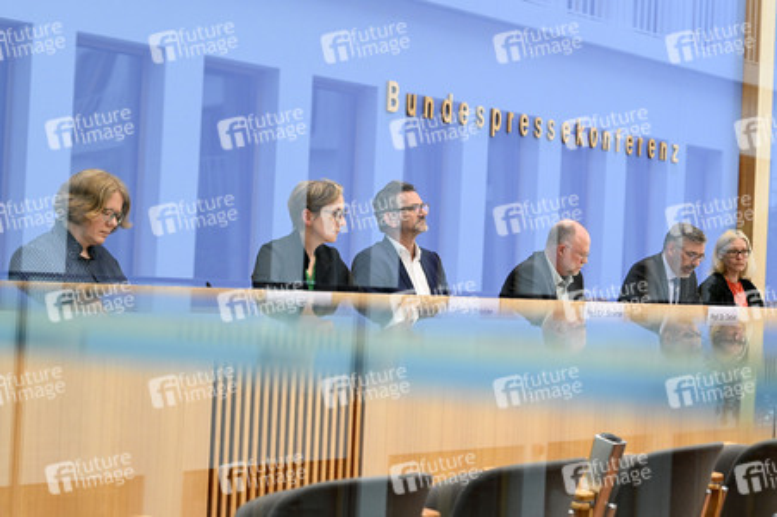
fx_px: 1510
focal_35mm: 70
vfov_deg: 19.4
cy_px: 258
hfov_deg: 28.9
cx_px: 388
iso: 4000
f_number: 6.3
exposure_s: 1/400
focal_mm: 70
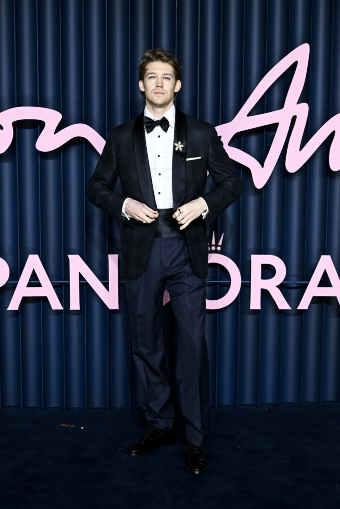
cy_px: 254
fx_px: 991
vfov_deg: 28.8
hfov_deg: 19.5
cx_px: 170
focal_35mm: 70
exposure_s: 1/400
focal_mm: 70
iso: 1000
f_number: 5
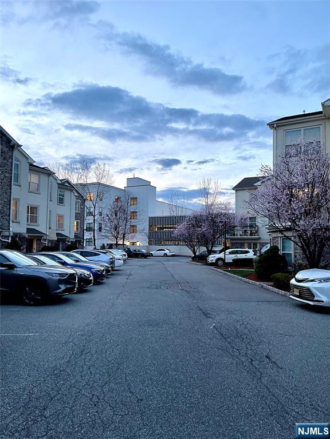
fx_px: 330
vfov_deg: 67.3
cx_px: 165
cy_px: 220
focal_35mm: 26
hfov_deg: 53.1
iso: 160
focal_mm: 5.1
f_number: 1.6
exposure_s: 1/60
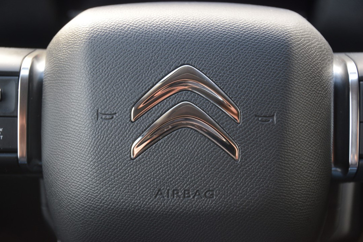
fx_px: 908
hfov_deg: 22.6
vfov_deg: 15.2
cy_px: 121
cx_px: 182
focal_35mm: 90
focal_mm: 60
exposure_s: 1/60
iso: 720
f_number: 5.3
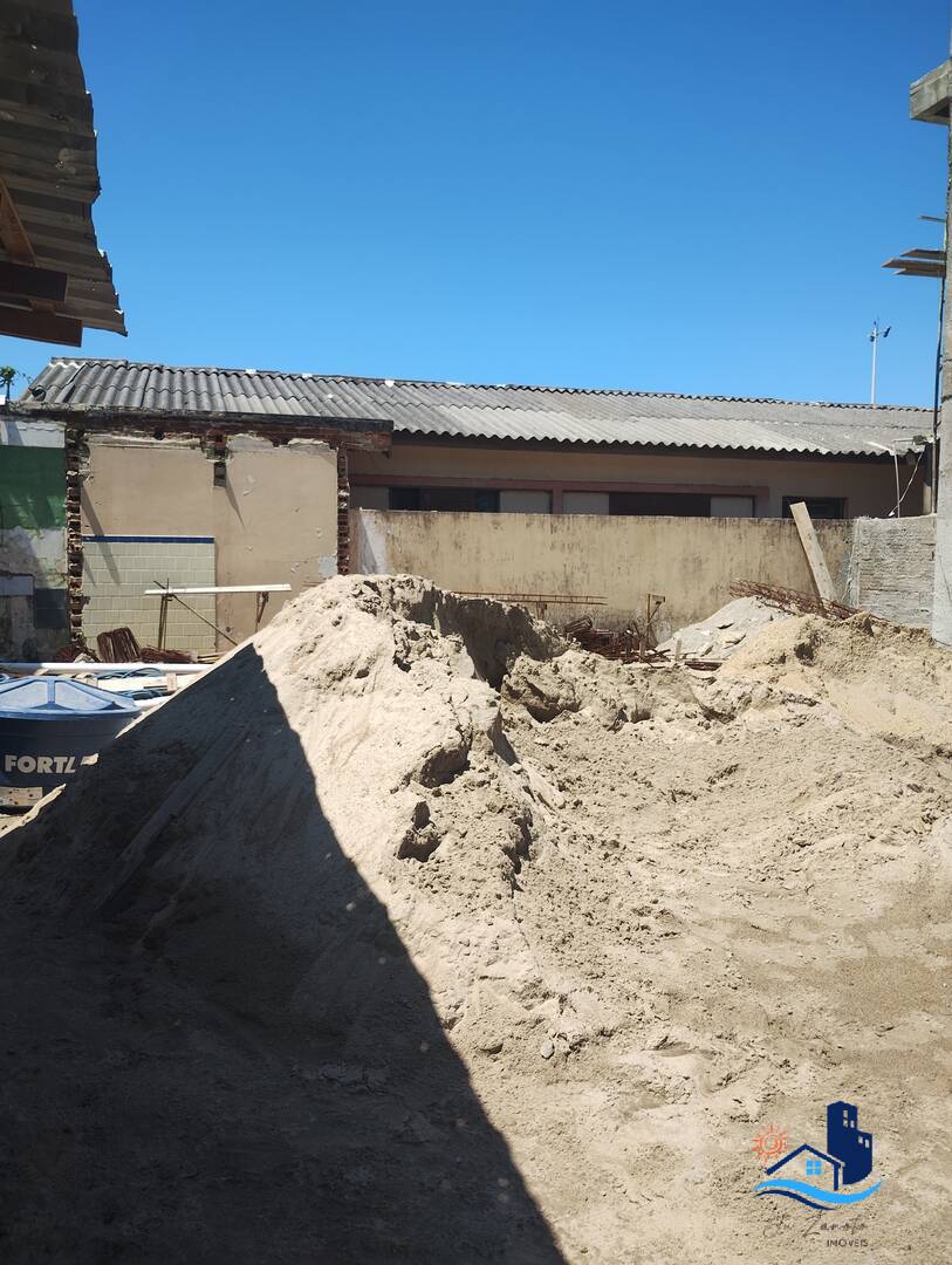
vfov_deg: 63.4
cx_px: 476
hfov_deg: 49.8
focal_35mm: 28
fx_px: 1024
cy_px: 632
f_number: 1.8
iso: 100
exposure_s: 1/528
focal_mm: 4.27
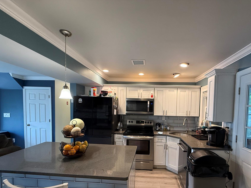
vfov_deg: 73.8
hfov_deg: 90.5
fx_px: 123
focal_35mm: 17
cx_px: 142
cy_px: 114
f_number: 2.2
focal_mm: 2.22
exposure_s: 1/60
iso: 250
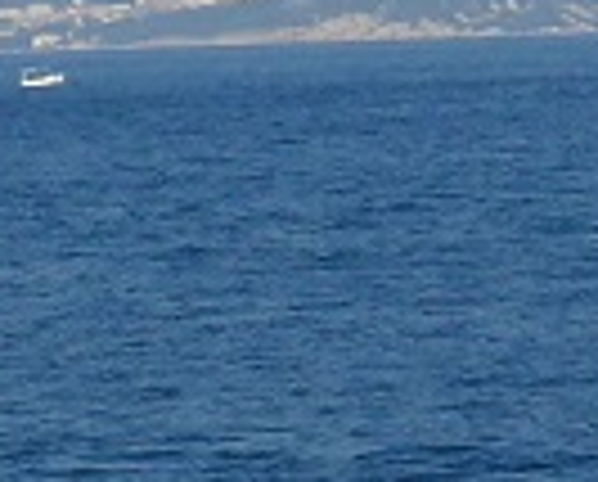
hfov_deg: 3.1
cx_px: -982
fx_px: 10944
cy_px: -480
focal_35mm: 617
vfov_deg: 2.5
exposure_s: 1/500
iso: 100
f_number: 7.1
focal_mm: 16.3
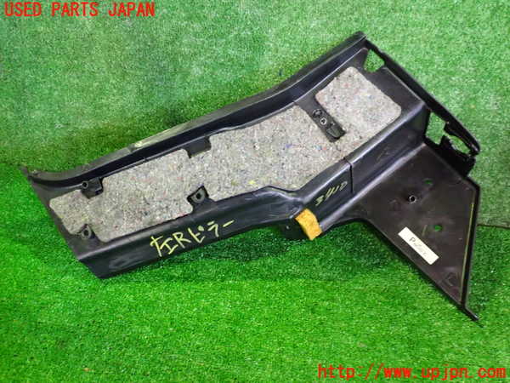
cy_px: 192
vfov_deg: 46.8
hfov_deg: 60.0
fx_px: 442
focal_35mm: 30
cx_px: 255
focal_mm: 5.4
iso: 800
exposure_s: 1/25
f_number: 2.3
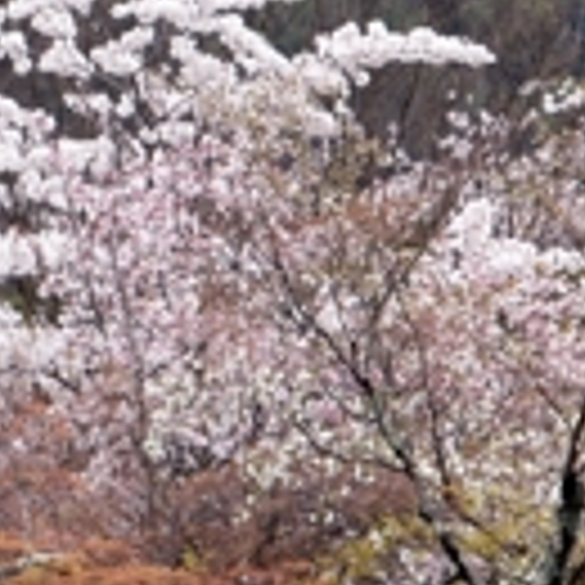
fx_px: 8929
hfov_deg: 3.6
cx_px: 1876
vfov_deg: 3.7
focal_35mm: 467
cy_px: -43
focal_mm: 70
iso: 800
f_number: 7.1
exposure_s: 1/250
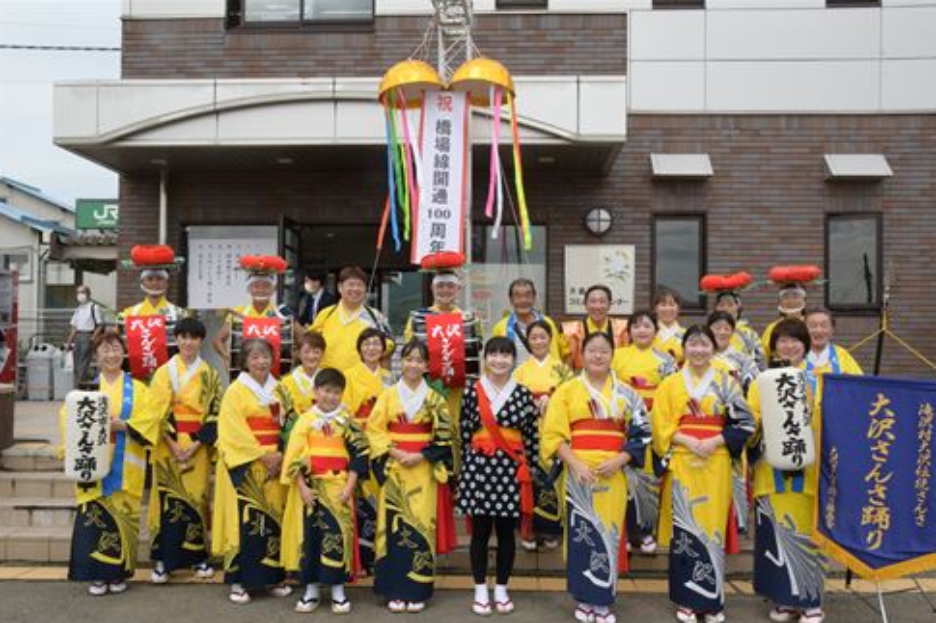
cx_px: 471
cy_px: 319
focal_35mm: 34
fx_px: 884
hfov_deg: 55.8
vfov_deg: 38.9
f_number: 20
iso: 1250
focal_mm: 22
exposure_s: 1/400
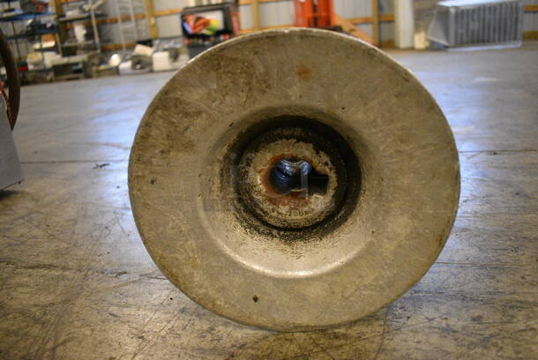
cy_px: 180
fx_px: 404
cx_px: 269
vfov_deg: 48.0
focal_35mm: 27
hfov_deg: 67.3
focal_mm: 18
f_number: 3.5
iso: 4500
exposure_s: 1/125
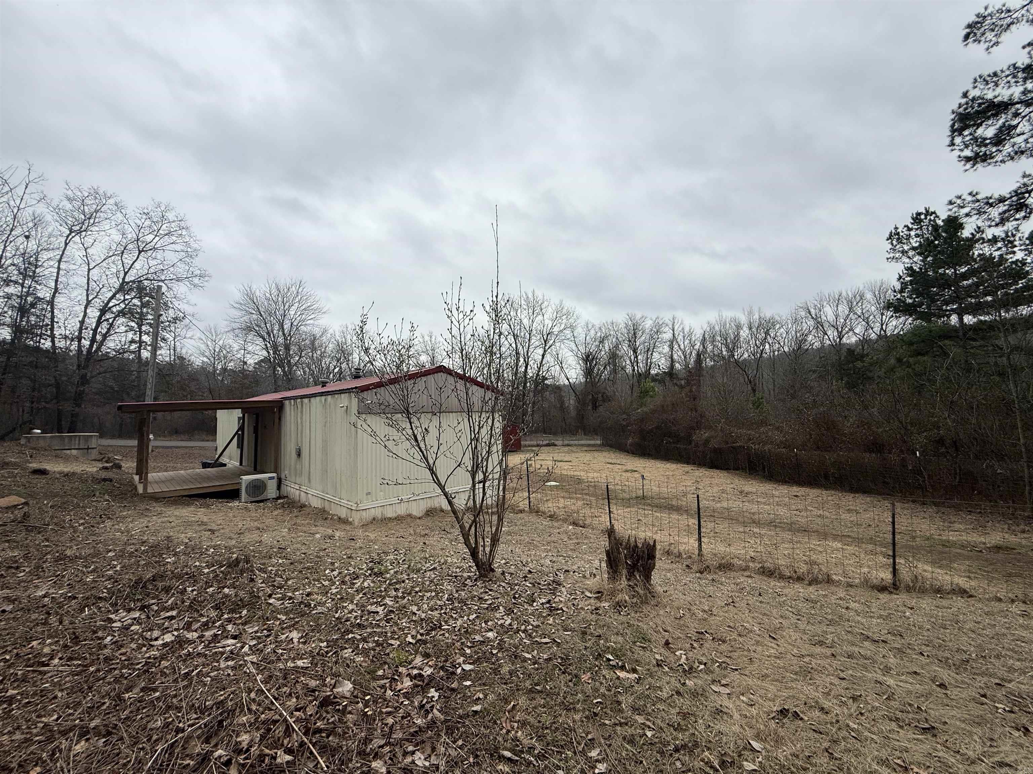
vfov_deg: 85.7
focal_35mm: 14
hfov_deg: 102.1
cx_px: 516
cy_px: 387
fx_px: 418
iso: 50
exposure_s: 1/554
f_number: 2.2
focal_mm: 2.22
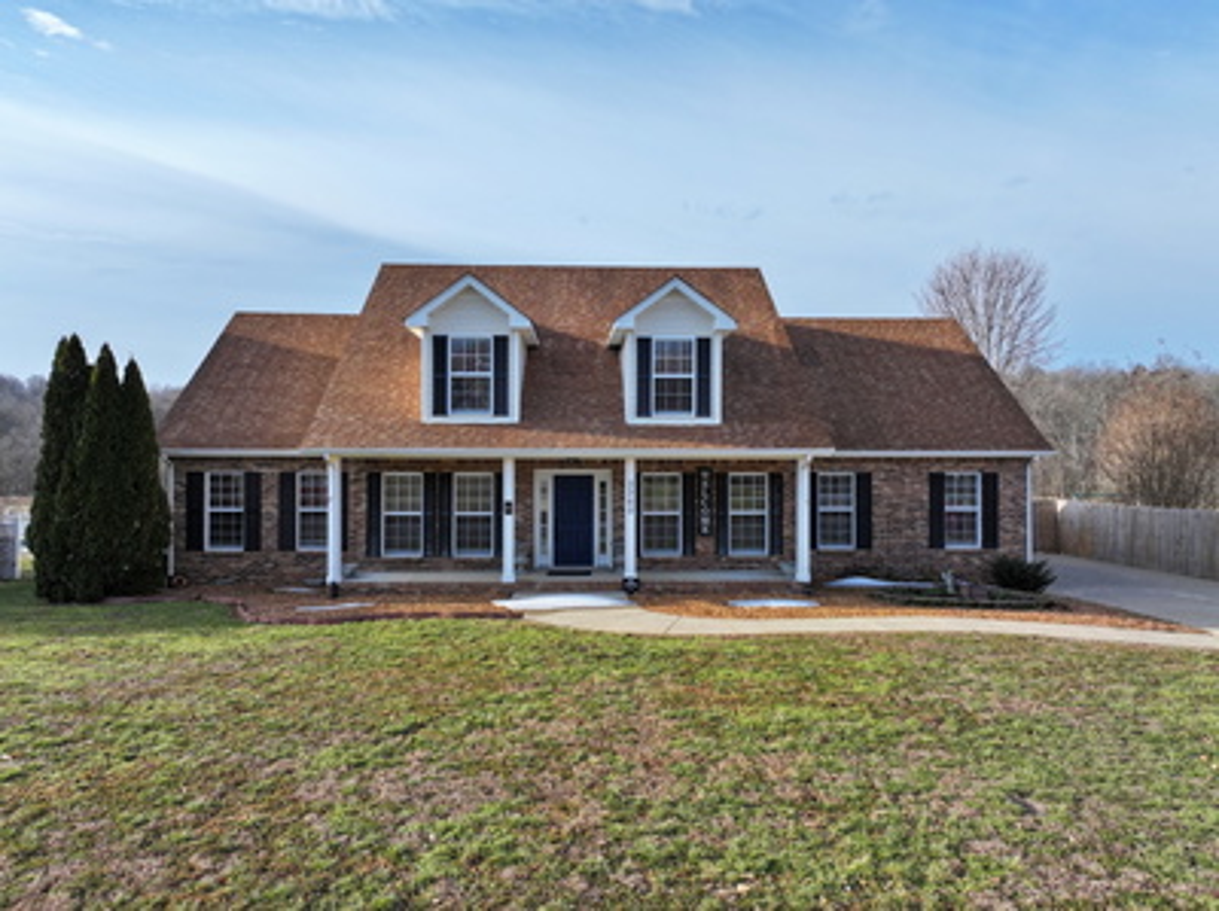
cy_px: 456
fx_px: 844
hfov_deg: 71.7
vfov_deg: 56.7
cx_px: 610
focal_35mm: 24
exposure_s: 1/2000
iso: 180
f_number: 2.8
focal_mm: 12.29
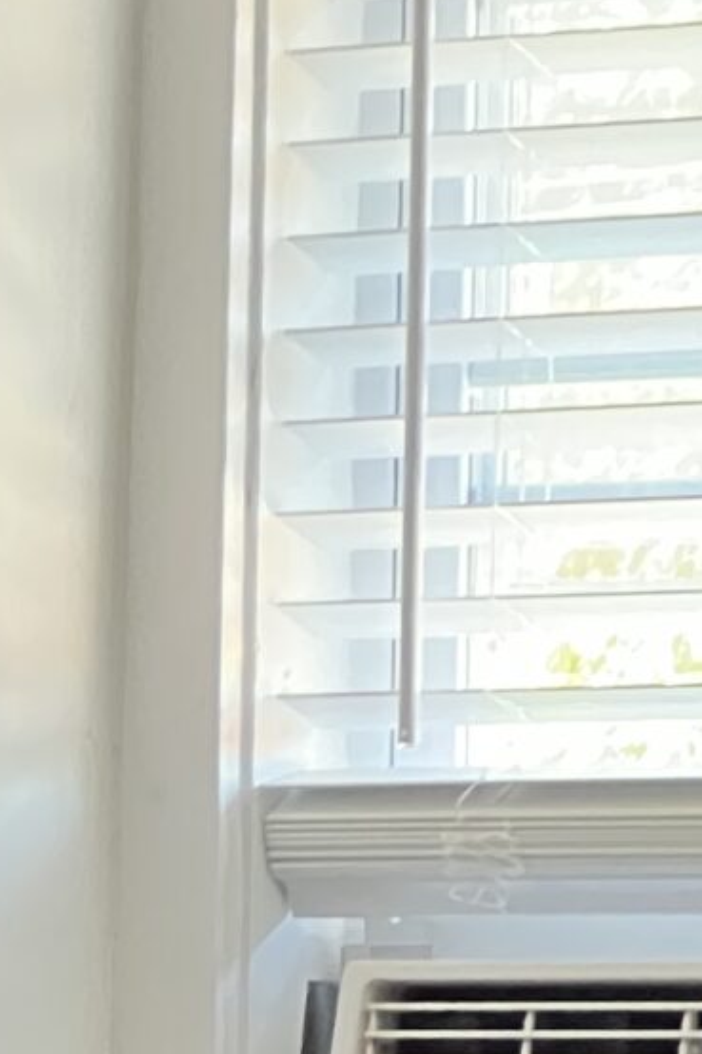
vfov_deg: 5.5
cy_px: 1541
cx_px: -1727
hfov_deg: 3.6
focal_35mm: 370
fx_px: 10828
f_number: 2.8
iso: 640
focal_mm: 9
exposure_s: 1/60
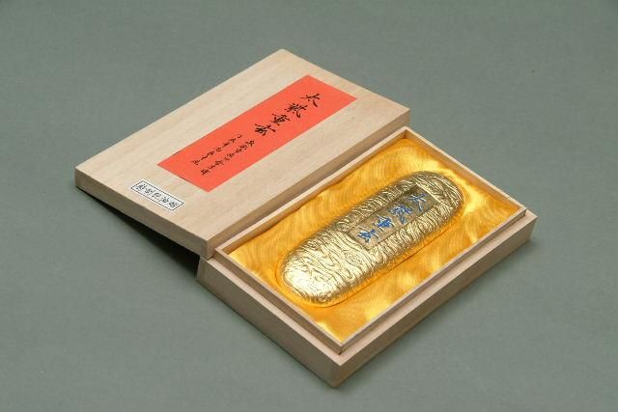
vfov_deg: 11.9
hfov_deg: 17.7
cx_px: 309
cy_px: 206
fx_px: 1983
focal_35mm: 116
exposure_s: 1/125
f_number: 13
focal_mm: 77
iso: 200
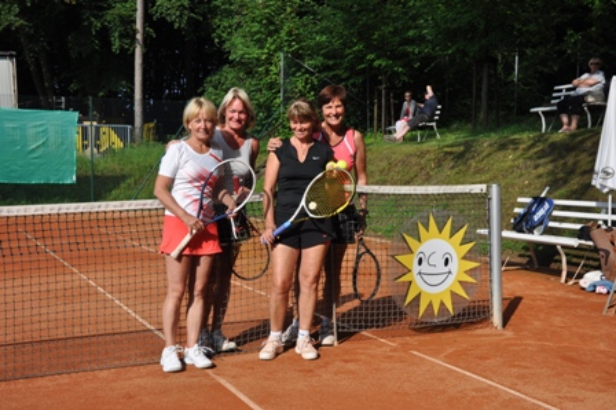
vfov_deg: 28.0
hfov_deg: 41.1
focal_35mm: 48
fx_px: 821
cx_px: 308
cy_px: 205
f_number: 7.1
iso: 400
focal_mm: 32
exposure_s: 1/2000
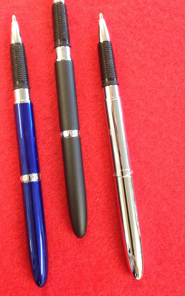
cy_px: 131
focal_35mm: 45
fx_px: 363
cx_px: 73
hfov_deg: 28.5
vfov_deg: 44.3
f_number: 2.4
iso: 400
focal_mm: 4.12
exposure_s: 1/17
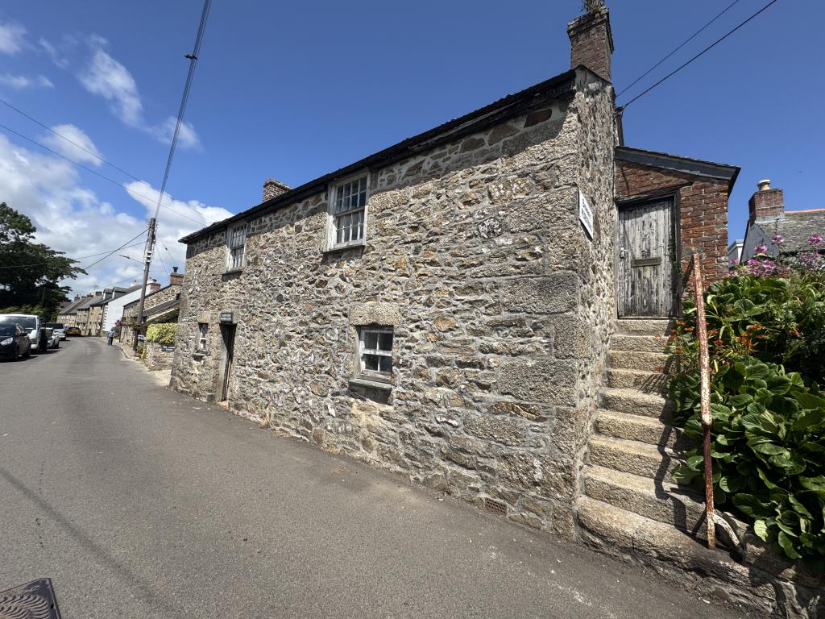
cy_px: 310
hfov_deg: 102.1
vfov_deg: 85.7
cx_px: 412
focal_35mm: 14
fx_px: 334
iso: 50
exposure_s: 1/2146
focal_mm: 2.22
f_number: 2.2
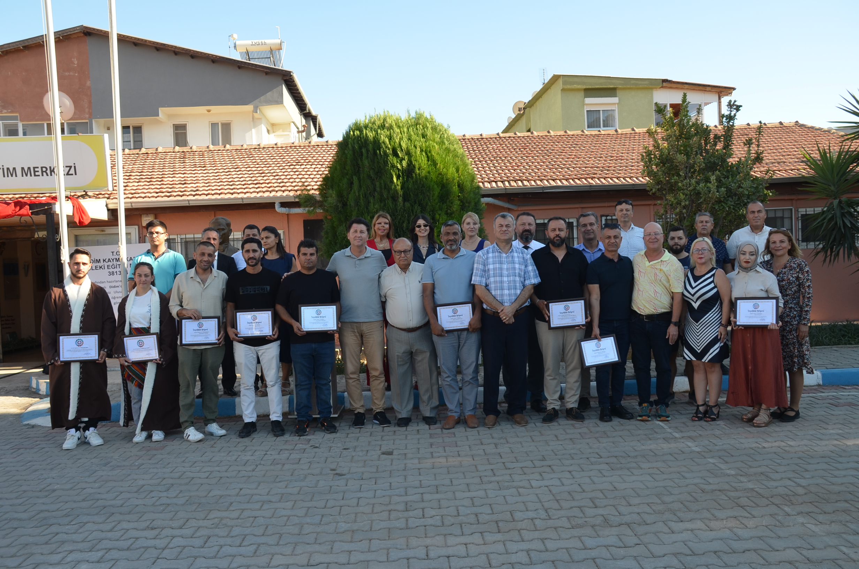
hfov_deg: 62.0
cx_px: 430
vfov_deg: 43.4
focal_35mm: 30
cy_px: 284
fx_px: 714
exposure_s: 1/200
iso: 200
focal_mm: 20
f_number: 7.1
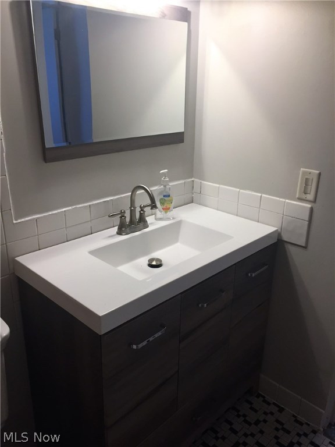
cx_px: 168
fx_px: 374
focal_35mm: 29
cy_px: 224
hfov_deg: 48.2
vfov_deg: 61.7
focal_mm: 4.15
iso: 40
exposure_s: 1/40
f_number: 2.2
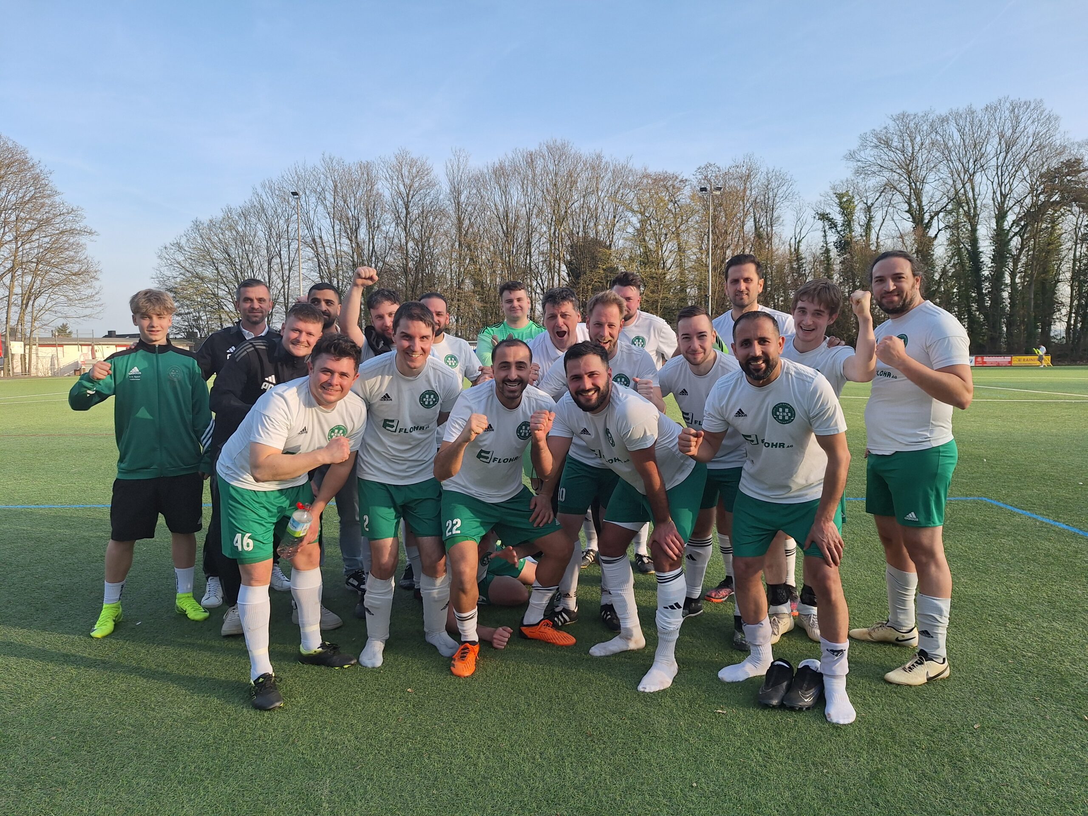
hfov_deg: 73.9
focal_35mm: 23
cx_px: 544
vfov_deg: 58.9
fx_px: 723
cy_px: 408
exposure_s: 1/971
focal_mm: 5.54
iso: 40
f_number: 1.8
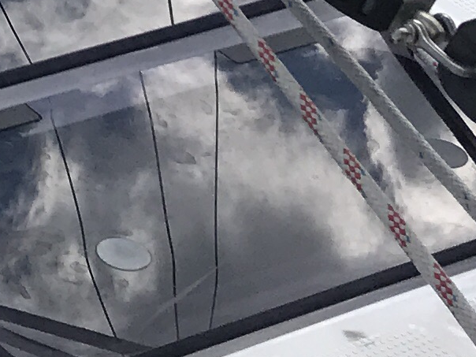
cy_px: -491
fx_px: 2571
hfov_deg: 9.8
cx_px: -478
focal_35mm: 187
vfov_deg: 7.4
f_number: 1.8
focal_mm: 3.99
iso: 20
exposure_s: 1/2591
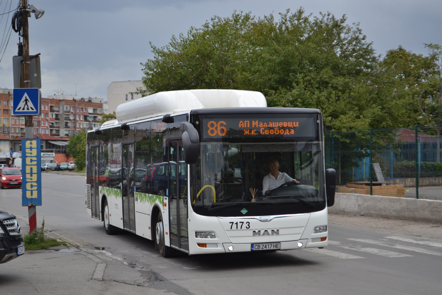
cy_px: 148
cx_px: 221
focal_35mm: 72
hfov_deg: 28.1
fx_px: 884
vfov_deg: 18.9
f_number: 5.6
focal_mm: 48
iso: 200
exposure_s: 1/400
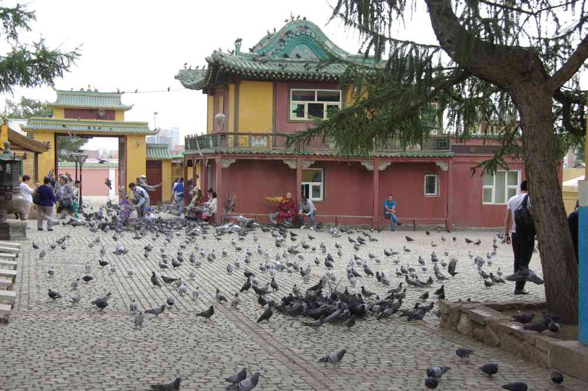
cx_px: 294
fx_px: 950
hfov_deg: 34.4
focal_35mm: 58
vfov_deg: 23.3
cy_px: 196
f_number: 6.7
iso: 100
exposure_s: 1/90
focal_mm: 38.8
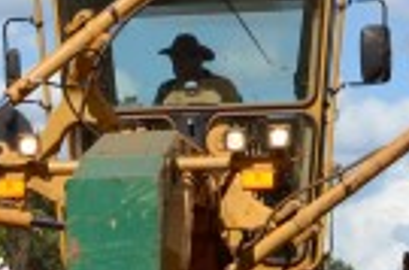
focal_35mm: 242
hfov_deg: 8.4
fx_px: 2740
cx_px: -138
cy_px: 573
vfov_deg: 5.5
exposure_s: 1/250
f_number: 8
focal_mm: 30
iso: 100
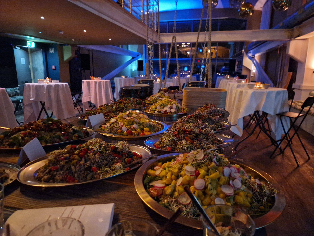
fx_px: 209
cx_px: 157
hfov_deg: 73.9
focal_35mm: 23
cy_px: 118
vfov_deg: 58.9
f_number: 1.8
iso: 1250
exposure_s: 1/20
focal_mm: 5.4
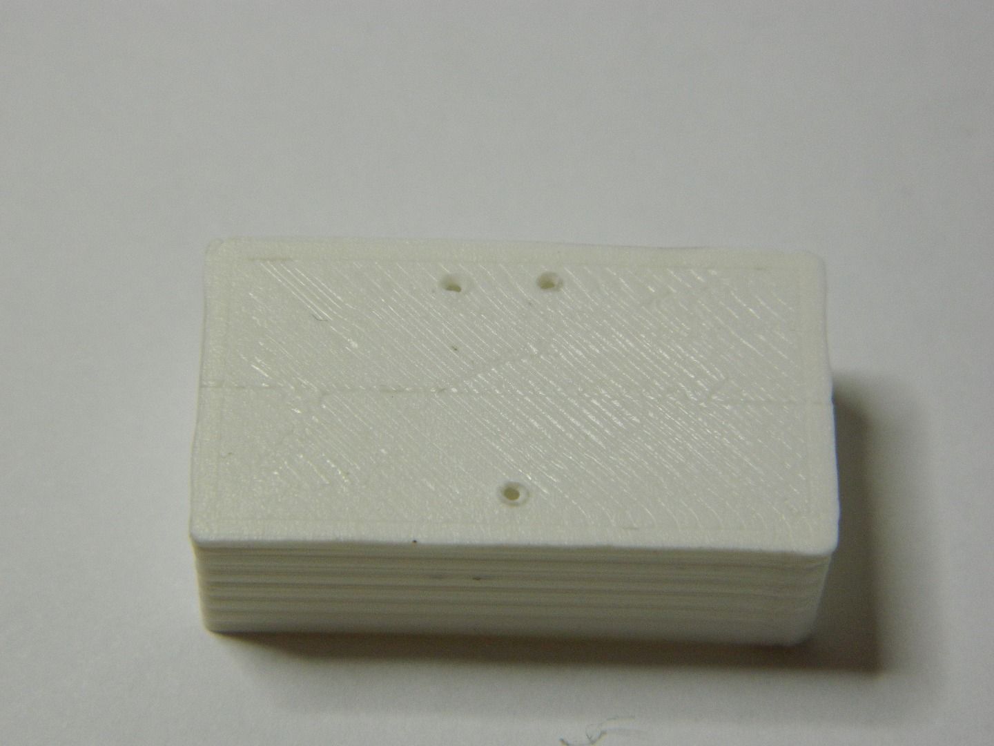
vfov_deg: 14.4
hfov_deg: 19.1
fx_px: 2958
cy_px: 373
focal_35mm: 103
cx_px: 497
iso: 250
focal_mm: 18.6
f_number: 4.5
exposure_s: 1/60
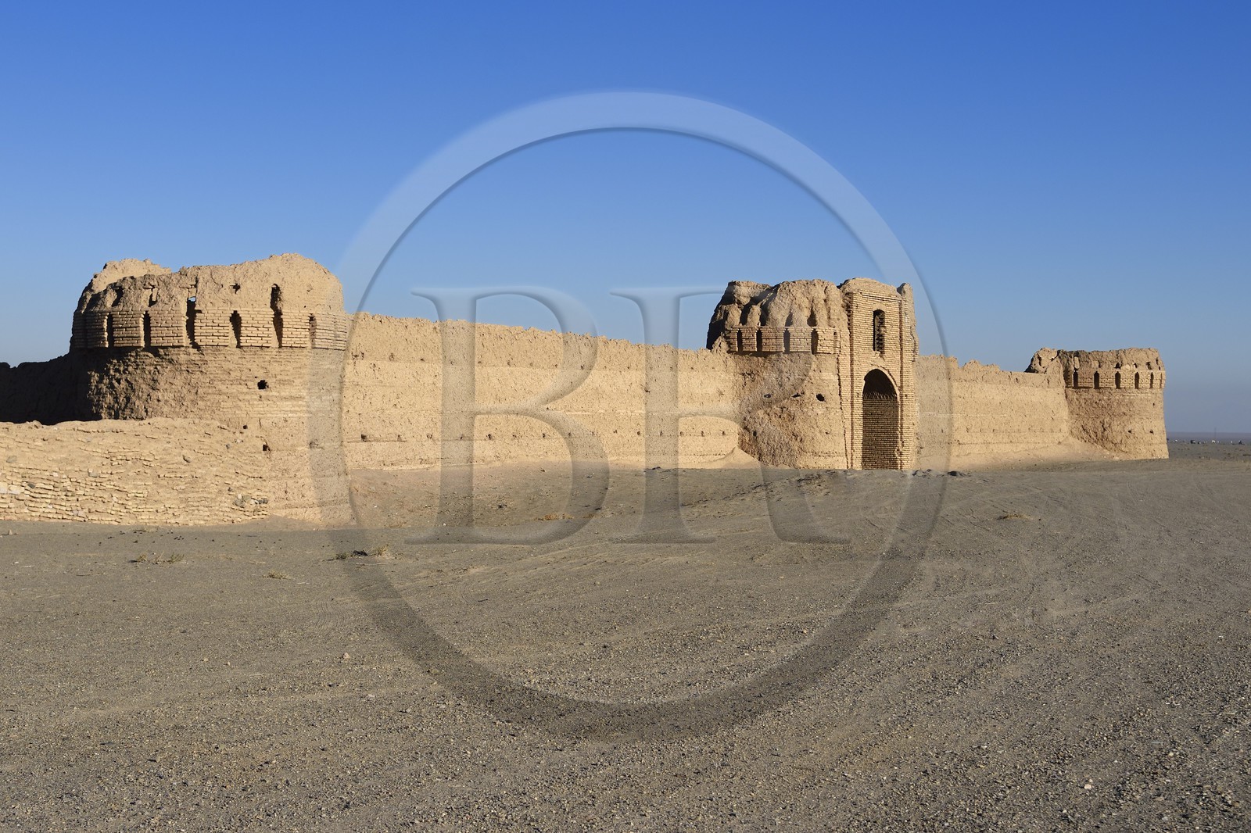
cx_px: 626
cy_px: 416
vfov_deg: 24.6
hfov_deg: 36.3
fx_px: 1911
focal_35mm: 55
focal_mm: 55
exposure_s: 1/1000
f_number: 8
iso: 200
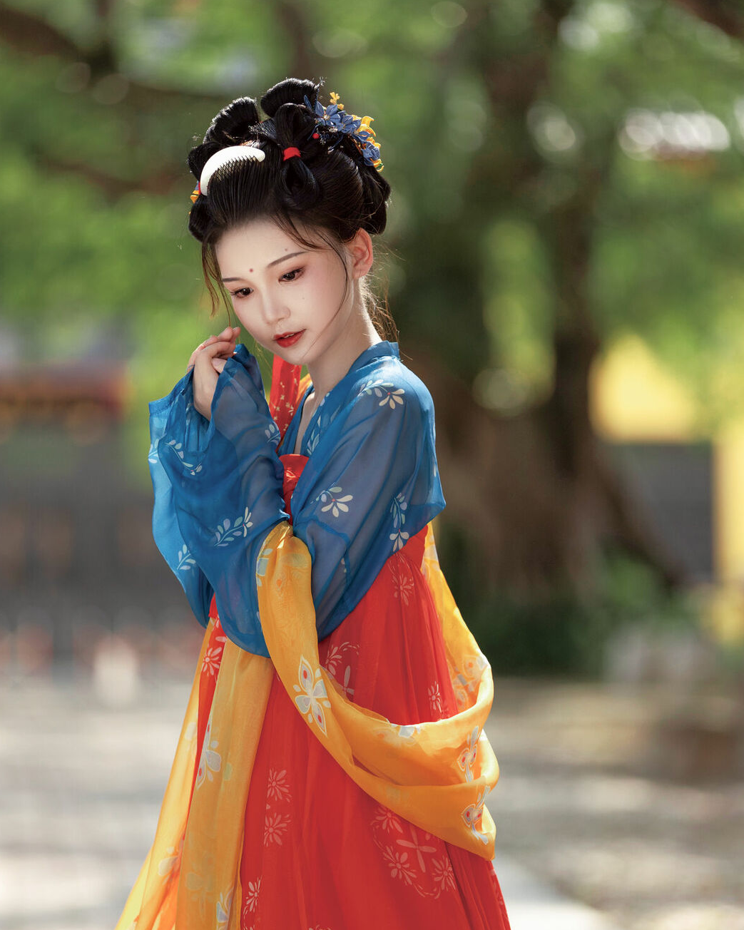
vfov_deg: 11.4
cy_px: 490
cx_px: 371
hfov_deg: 9.1
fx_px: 4680
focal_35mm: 170
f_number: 2.8
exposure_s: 1/800
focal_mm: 150
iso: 160
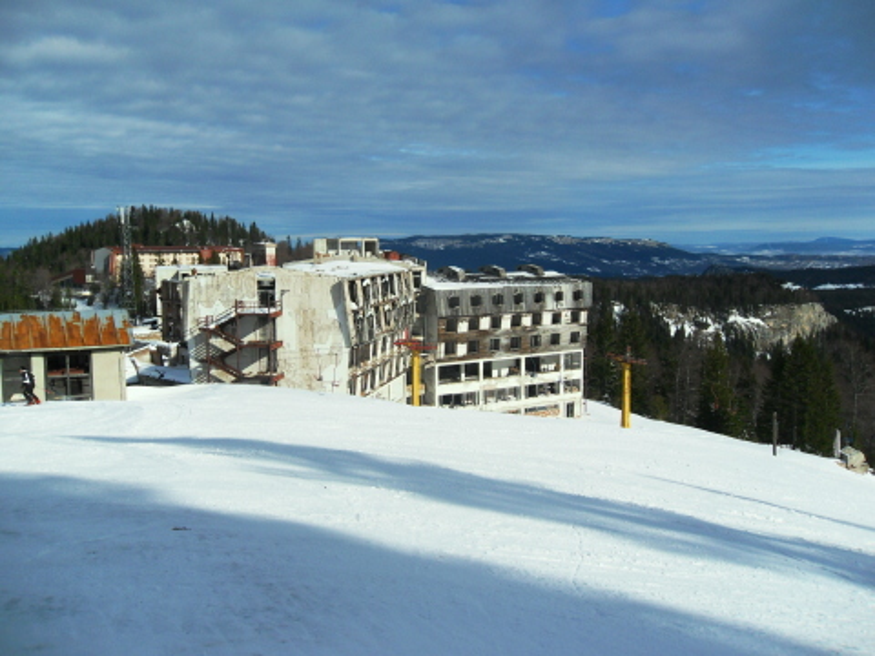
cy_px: 328
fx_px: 885
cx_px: 438
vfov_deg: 40.7
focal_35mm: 35
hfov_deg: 52.6
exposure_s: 1/500
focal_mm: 6.3
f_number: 8.2
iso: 80
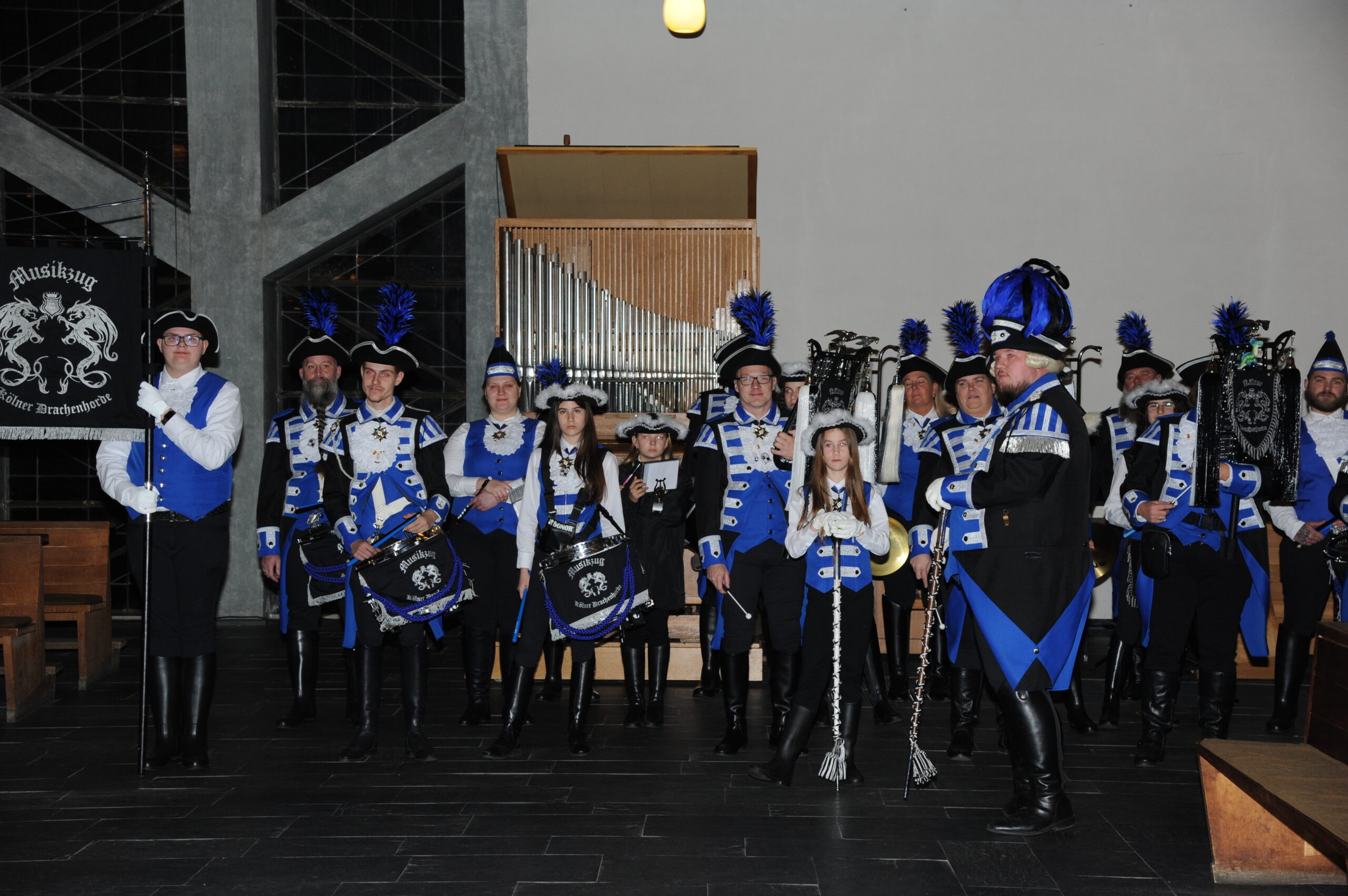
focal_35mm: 66
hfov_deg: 30.5
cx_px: 674
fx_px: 2470
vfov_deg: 20.6
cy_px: 448
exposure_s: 1/60
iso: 1000
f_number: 7.1
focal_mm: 66
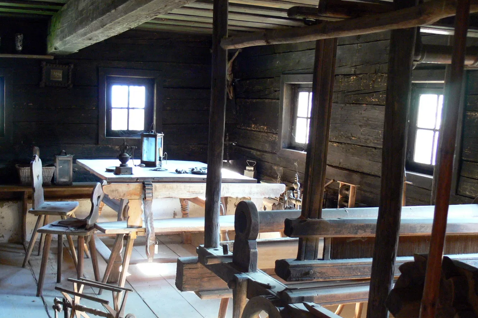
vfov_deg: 30.3
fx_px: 584
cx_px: 210
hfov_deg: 44.4
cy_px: 205
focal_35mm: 44
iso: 200
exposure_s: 1/10
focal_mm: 7.4
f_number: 2.8
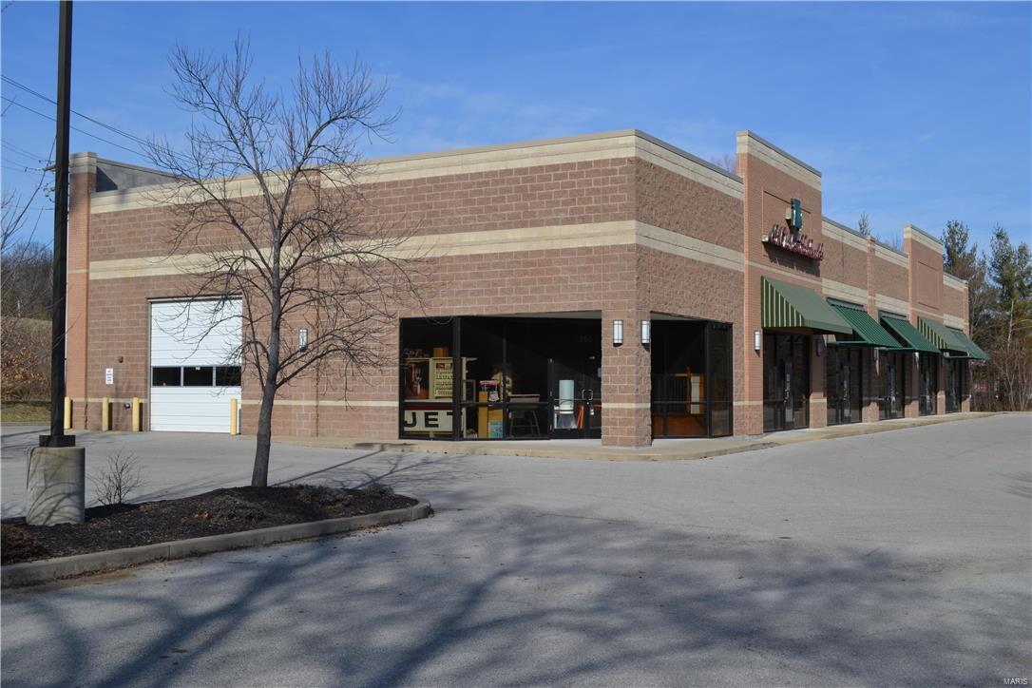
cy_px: 344
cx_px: 516
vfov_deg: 34.2
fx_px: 1118
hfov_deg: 49.6
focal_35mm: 39
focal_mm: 26
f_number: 8
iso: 100
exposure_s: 1/250
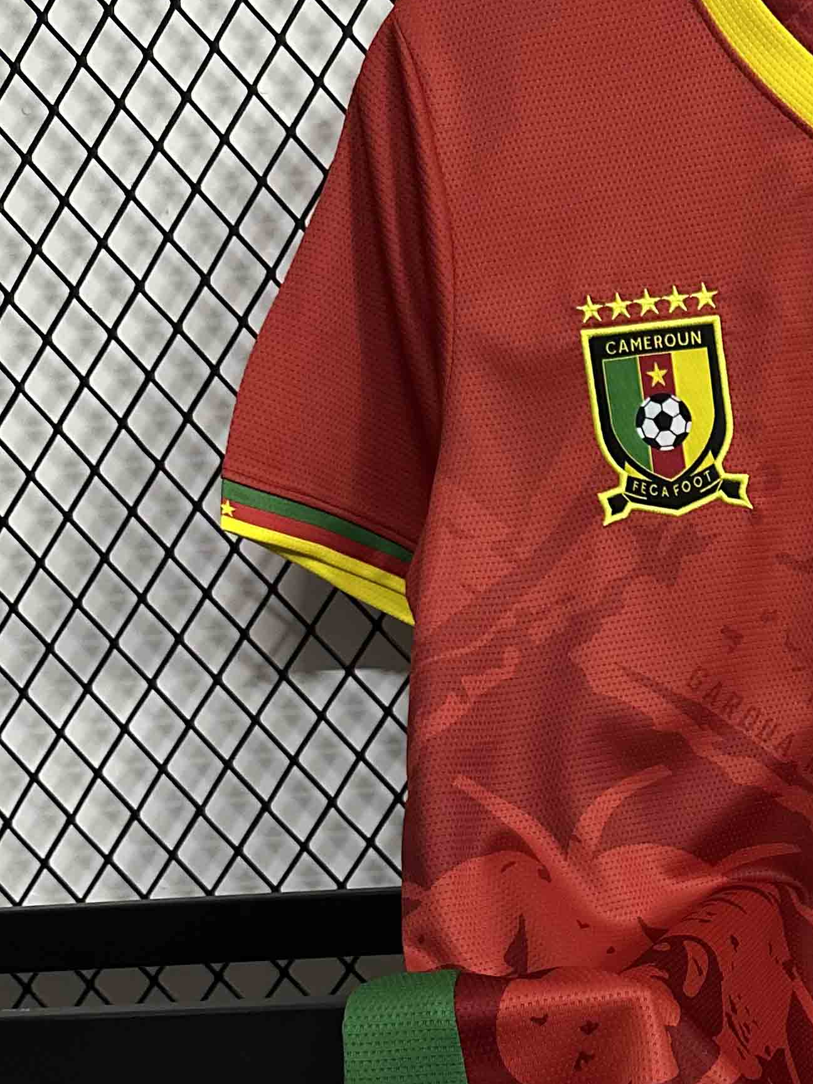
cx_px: 918
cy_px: 896
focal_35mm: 56
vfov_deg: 33.2
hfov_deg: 24.2
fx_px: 1754
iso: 500
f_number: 1.78
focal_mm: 6.86
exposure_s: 1/50
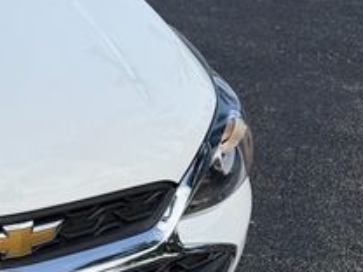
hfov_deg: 22.7
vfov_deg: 19.9
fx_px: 776
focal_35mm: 74
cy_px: 160
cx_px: -143
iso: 80
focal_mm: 6.76
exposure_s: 1/3279
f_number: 1.78
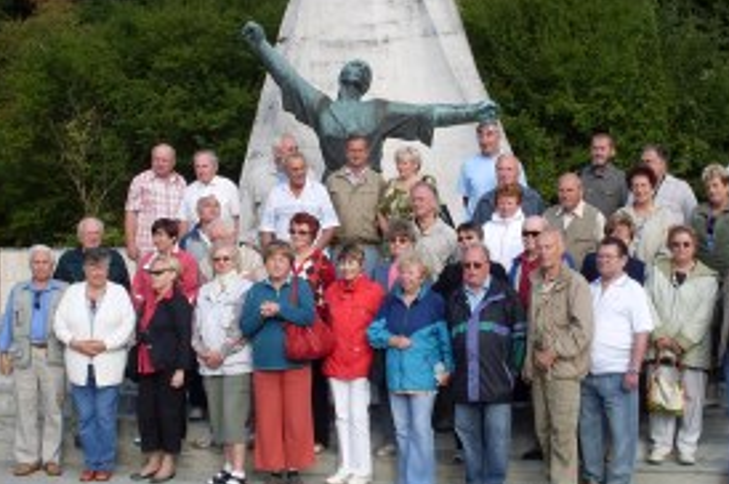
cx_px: 399
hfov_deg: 38.2
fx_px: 1052
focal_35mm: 52
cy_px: 181
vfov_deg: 25.8
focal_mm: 6.3
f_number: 8.4
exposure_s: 1/90
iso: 80
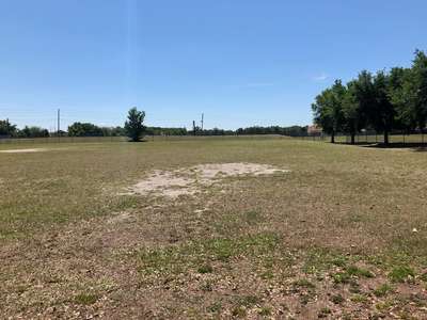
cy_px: 160
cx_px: 214
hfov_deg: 63.4
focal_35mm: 28
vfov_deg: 49.7
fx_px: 345
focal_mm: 4
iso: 20
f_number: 1.8
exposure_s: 1/2825
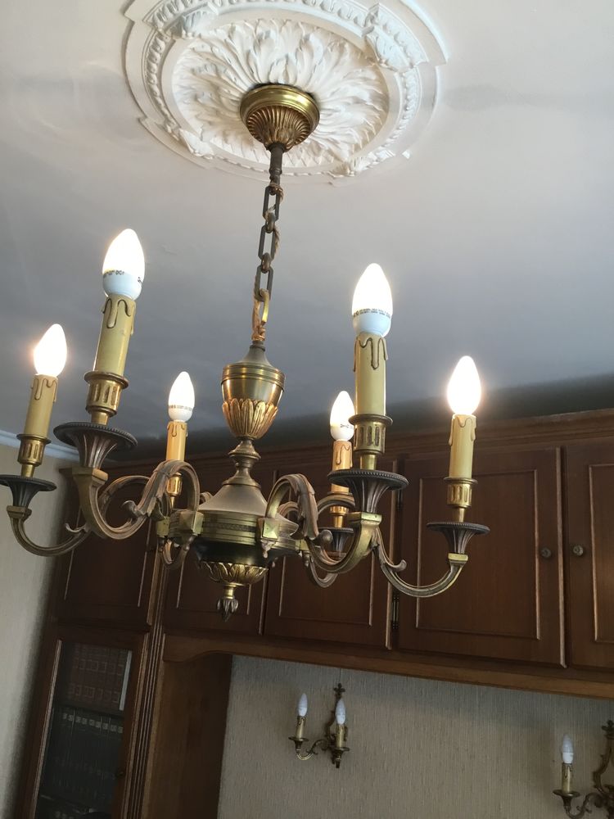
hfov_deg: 45.4
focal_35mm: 31
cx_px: 307
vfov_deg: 58.4
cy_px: 410
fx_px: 733
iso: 50
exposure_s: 1/33
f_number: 2.4
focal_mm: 3.3
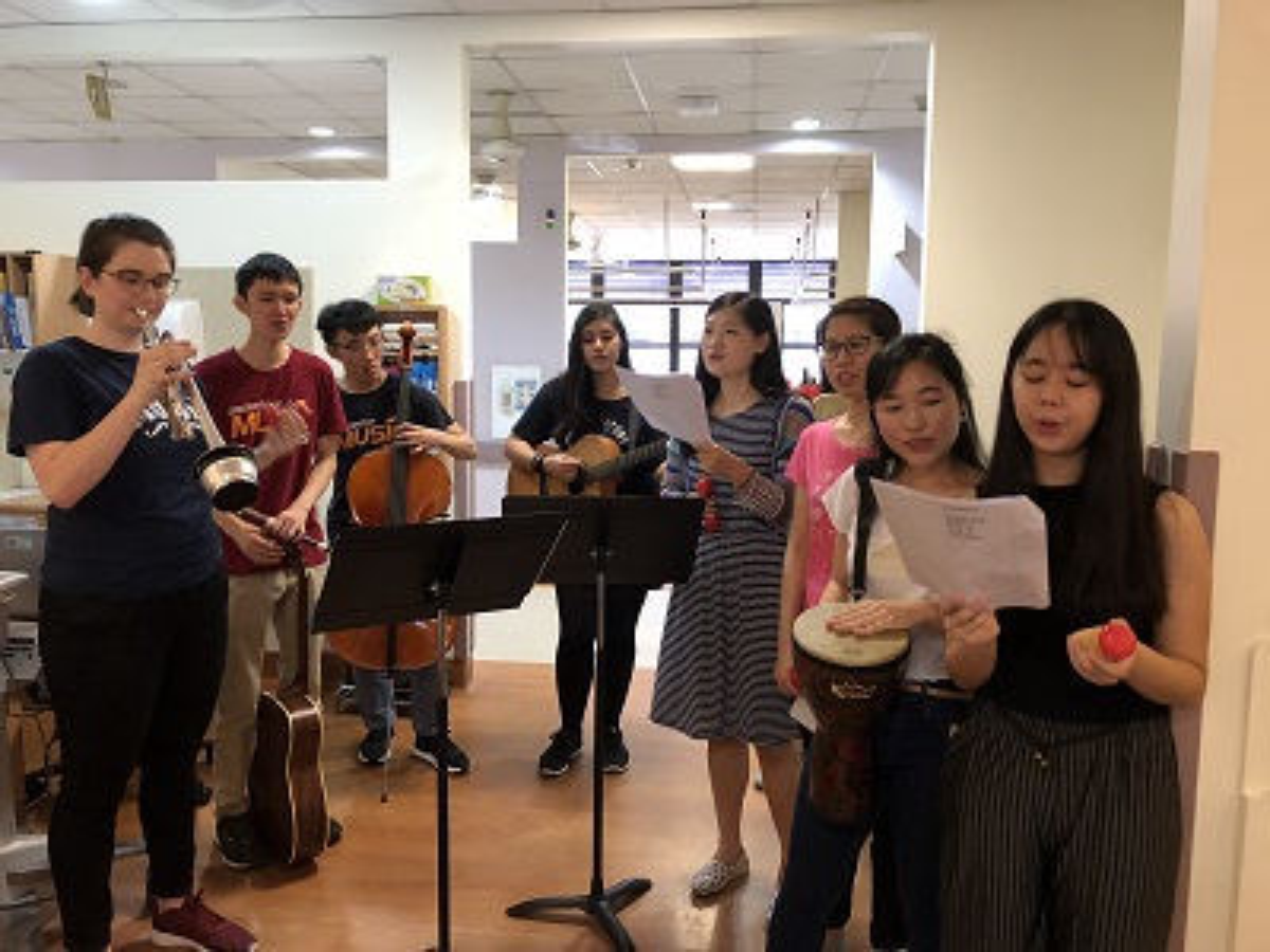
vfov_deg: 49.7
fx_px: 1027
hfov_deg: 63.4
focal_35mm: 28
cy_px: 476
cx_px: 635
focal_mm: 3.99
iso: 100
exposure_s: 1/11
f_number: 1.8
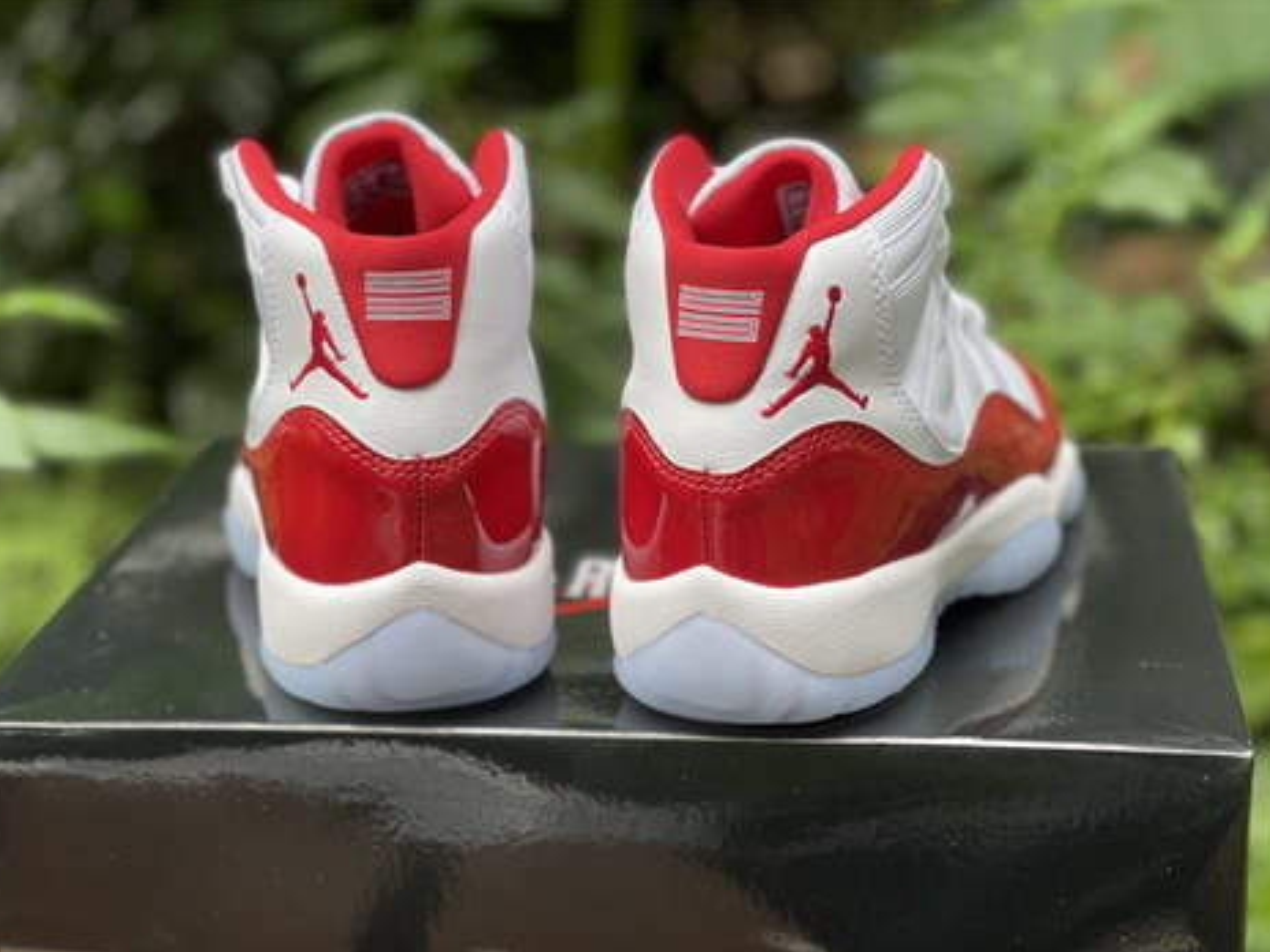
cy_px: 505
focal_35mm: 69
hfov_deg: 28.2
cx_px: 619
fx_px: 2531
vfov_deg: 21.3
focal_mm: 7.5
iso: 80
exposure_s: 1/121
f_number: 2.2
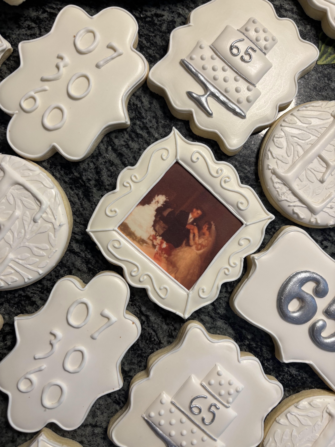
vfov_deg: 67.3
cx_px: 168
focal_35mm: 26
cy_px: 224
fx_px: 335
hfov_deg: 53.1
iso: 125
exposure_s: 1/60
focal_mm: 5.96
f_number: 1.6
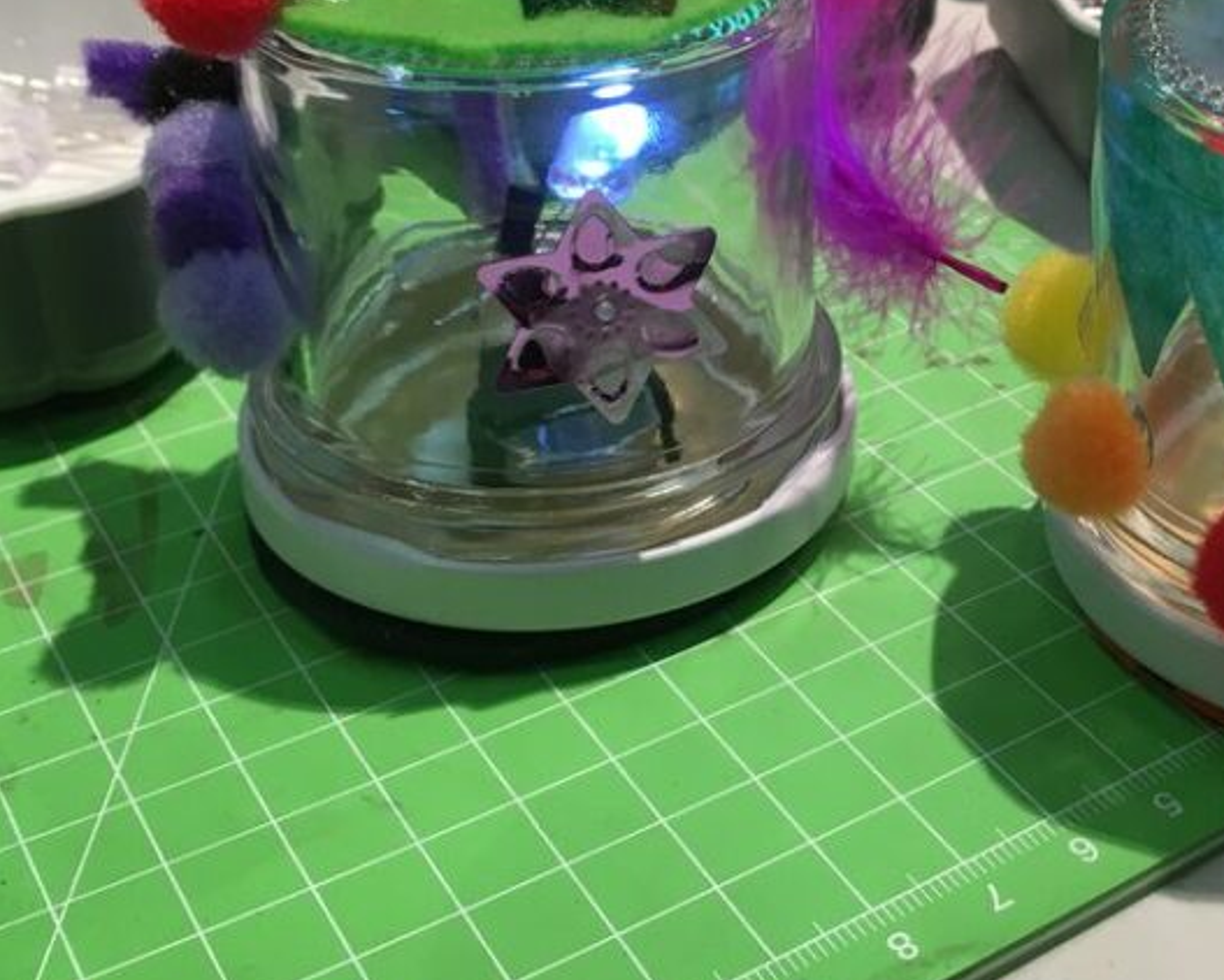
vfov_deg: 27.3
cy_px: 272
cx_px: 850
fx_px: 1993
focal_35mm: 55
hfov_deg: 33.7
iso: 32
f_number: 2.2
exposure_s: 1/33
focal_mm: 4.15
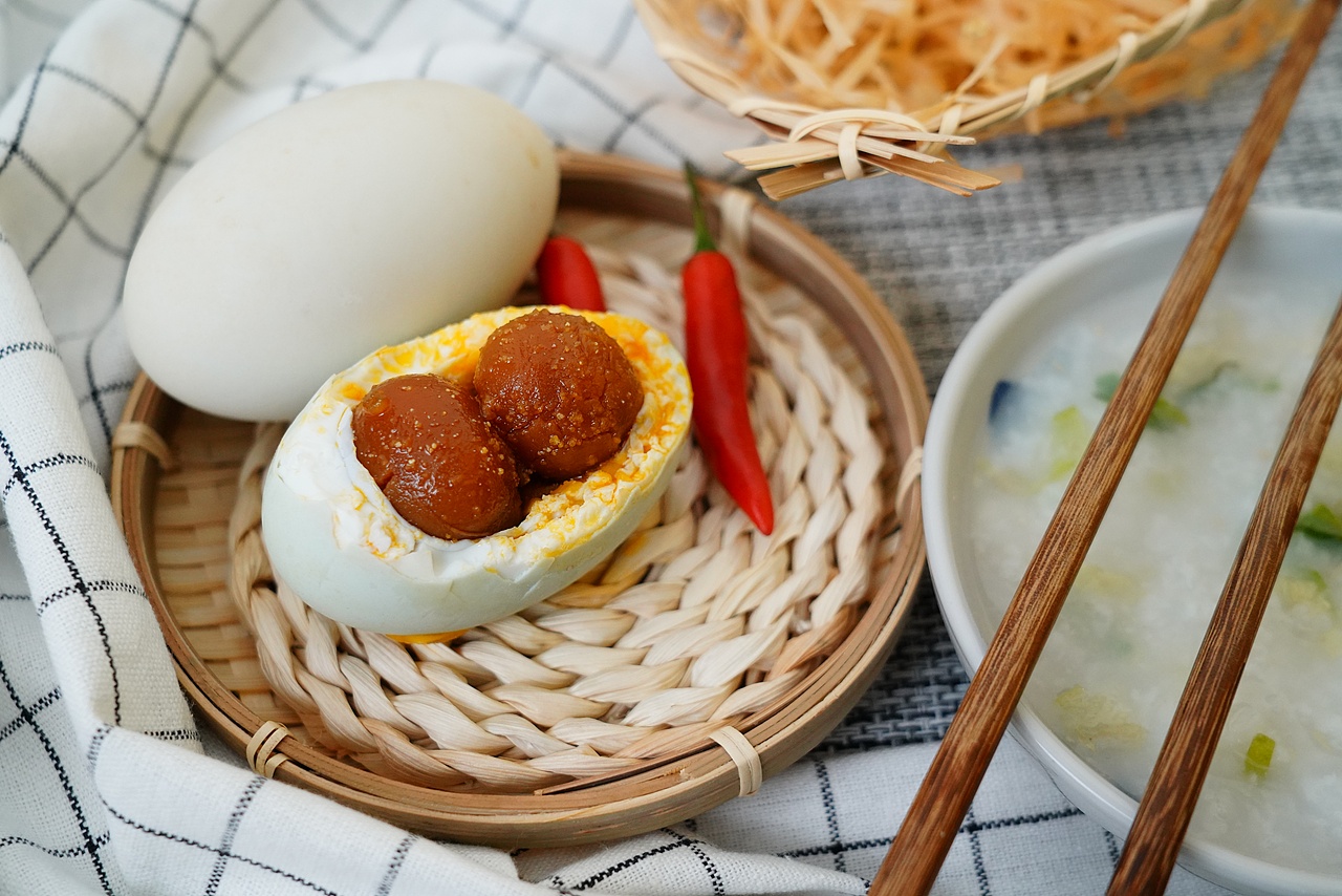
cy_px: 448
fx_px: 1901
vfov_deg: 26.5
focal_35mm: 51
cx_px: 671
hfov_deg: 38.9
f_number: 5.6
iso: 3200
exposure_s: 1/500
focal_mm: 51
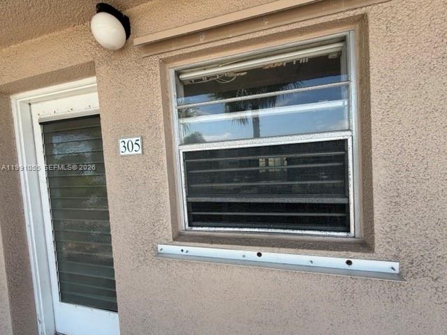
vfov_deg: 85.7
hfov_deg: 102.1
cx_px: 224
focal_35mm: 14
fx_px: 181
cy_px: 168
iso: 50
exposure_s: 1/319
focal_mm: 2.22
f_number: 2.2
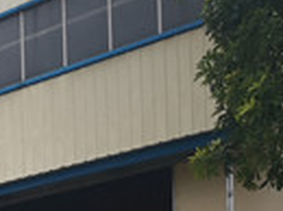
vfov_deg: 12.0
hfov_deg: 15.3
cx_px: -239
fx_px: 898
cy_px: 421
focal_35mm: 110
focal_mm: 3.95
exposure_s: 1/1376
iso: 50
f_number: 1.6
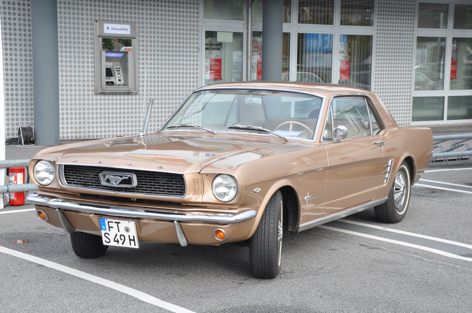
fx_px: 982
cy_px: 156
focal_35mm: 75
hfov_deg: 27.0
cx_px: 236
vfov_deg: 18.1
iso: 200
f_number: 8
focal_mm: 50
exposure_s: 1/100
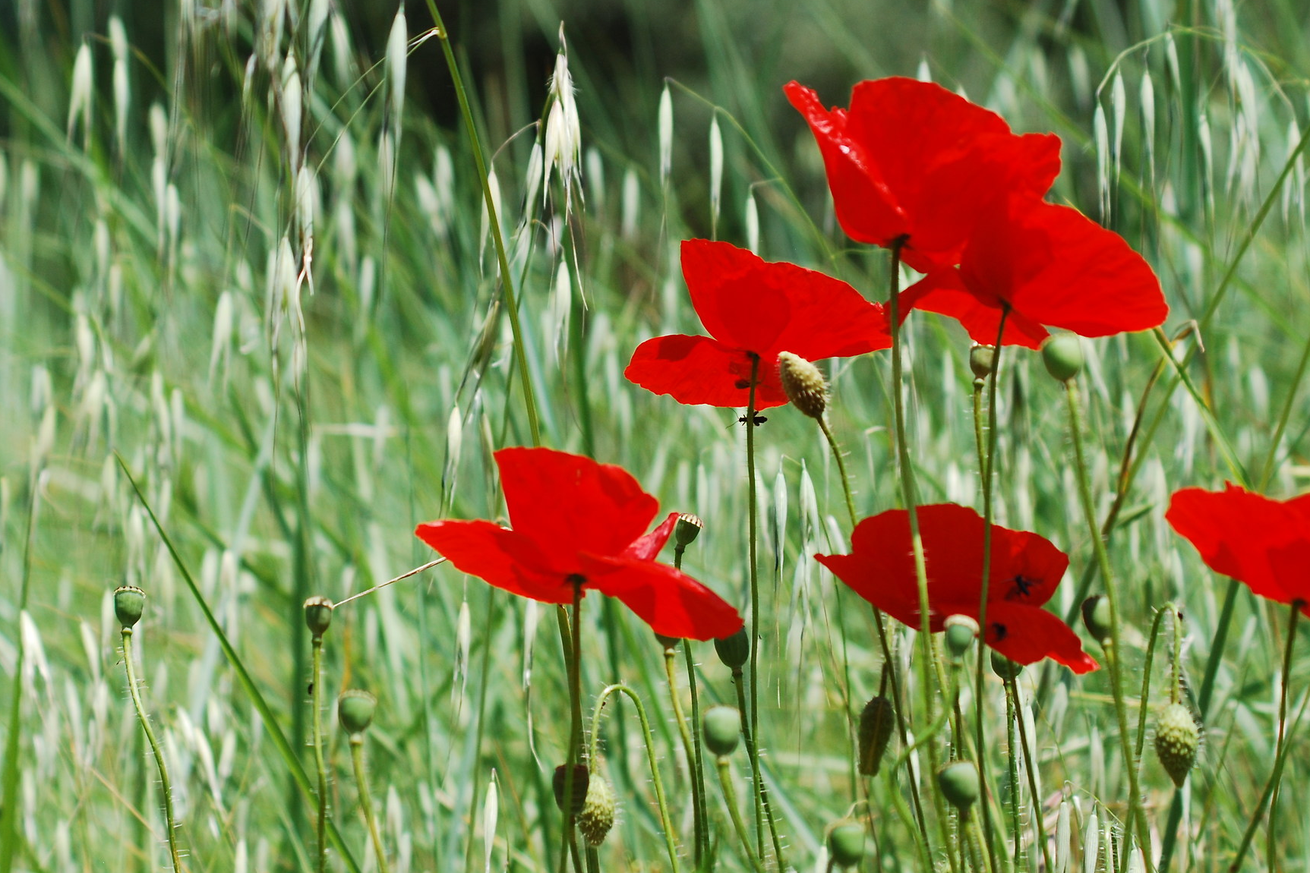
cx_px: 579
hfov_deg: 13.1
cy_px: 416
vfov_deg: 8.8
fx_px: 5702
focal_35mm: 157
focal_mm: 75
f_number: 6.3
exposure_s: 1/640
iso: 200
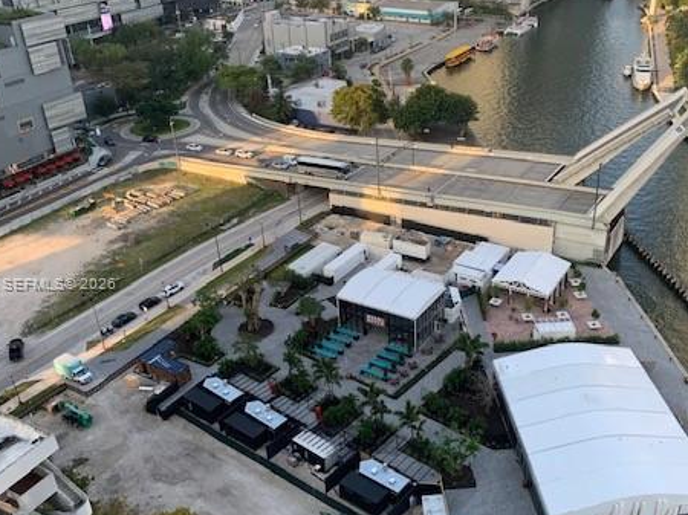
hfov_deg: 50.0
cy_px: 284
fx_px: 735
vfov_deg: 38.6
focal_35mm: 37
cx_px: 396
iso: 25
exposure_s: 1/305
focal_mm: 4.25
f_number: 1.8
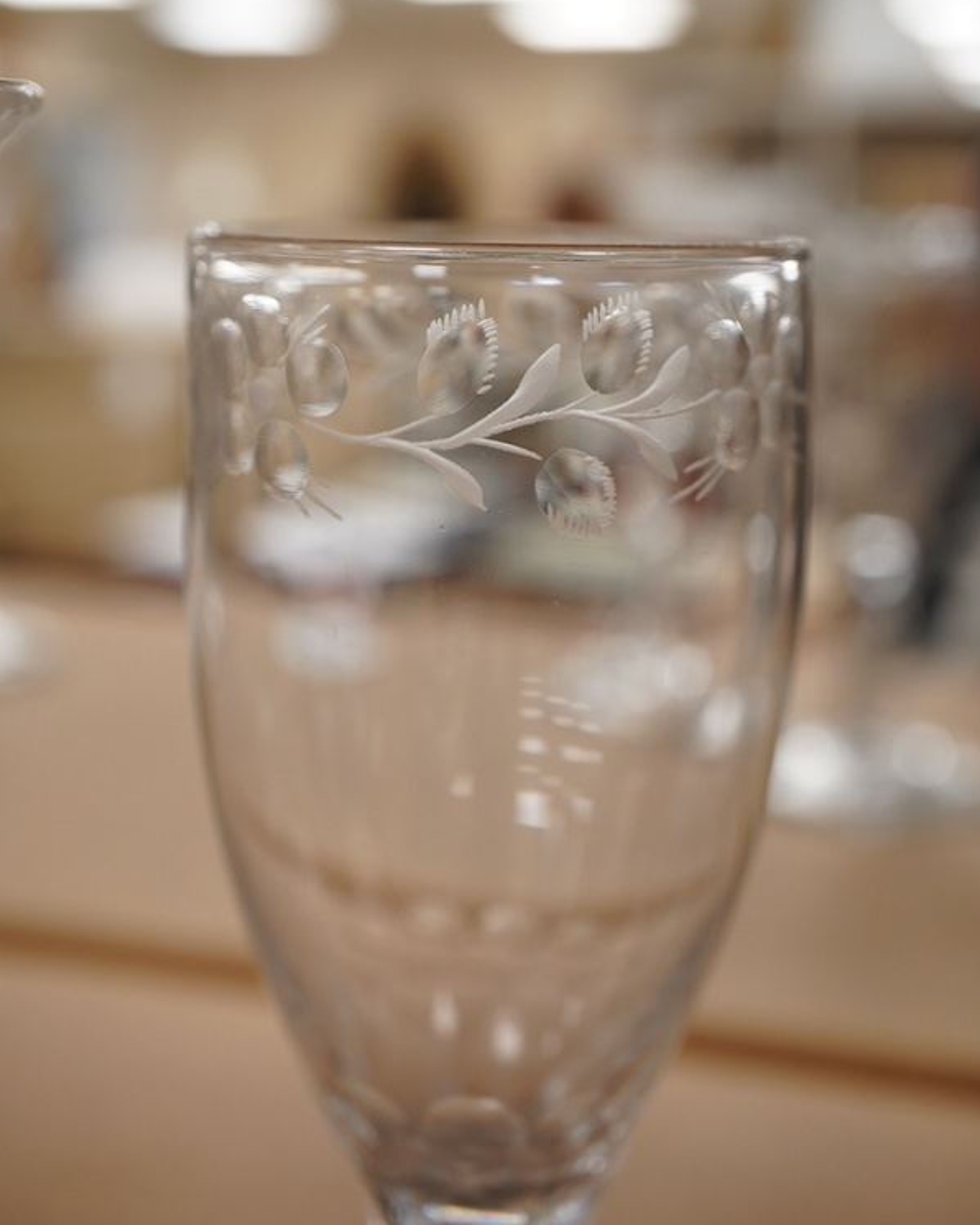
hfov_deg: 29.7
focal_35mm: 51
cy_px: 531
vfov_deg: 36.6
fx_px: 1849
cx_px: 492
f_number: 8
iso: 1250
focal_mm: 30
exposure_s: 1/125
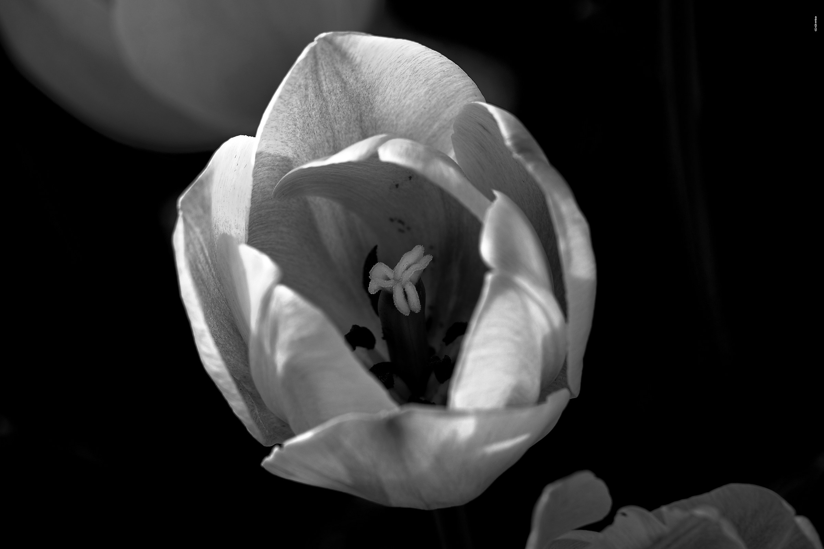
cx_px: 412
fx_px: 6866
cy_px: 274
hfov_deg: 6.9
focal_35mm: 300
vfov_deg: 4.6
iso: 200
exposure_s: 1/350
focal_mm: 200
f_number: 6.4
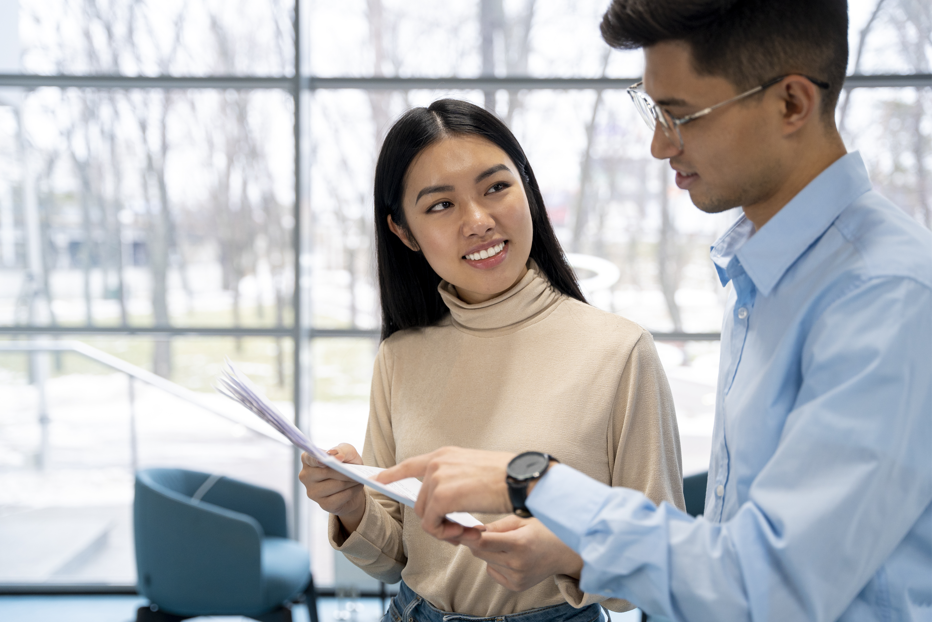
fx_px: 1261
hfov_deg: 40.6
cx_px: 466
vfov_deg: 27.7
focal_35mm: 49
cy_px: 311
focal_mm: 48.7
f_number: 3.2
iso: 1000
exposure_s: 1/100
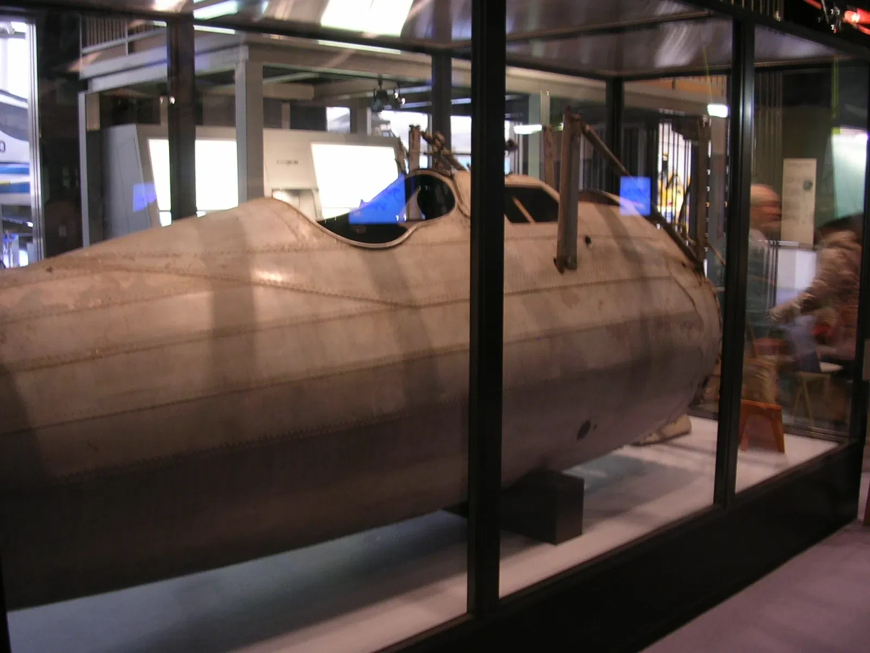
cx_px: 435
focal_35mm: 38
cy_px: 326
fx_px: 955
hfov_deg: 49.0
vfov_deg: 37.7
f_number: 2.8
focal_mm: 5.8
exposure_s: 1/4.6
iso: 50
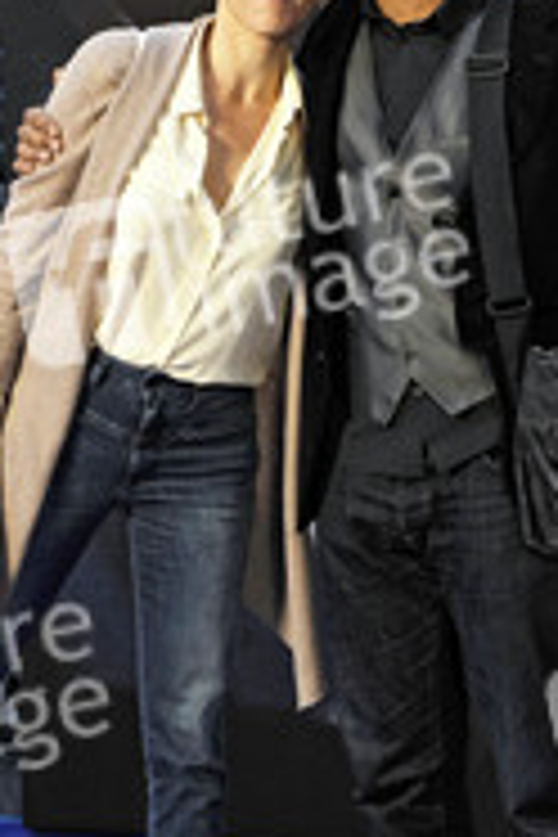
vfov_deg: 14.1
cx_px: 369
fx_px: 3394
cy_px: 486
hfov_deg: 9.4
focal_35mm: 146
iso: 500
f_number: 6.3
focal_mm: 68
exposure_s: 1/160
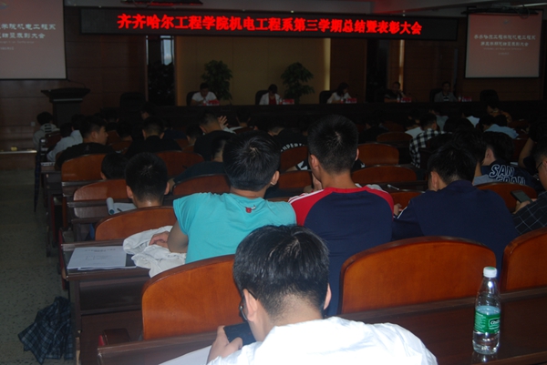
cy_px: 182
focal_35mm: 46
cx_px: 274
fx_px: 707
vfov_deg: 29.0
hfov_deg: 42.3
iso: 200
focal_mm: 31
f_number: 4.5
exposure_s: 1/60
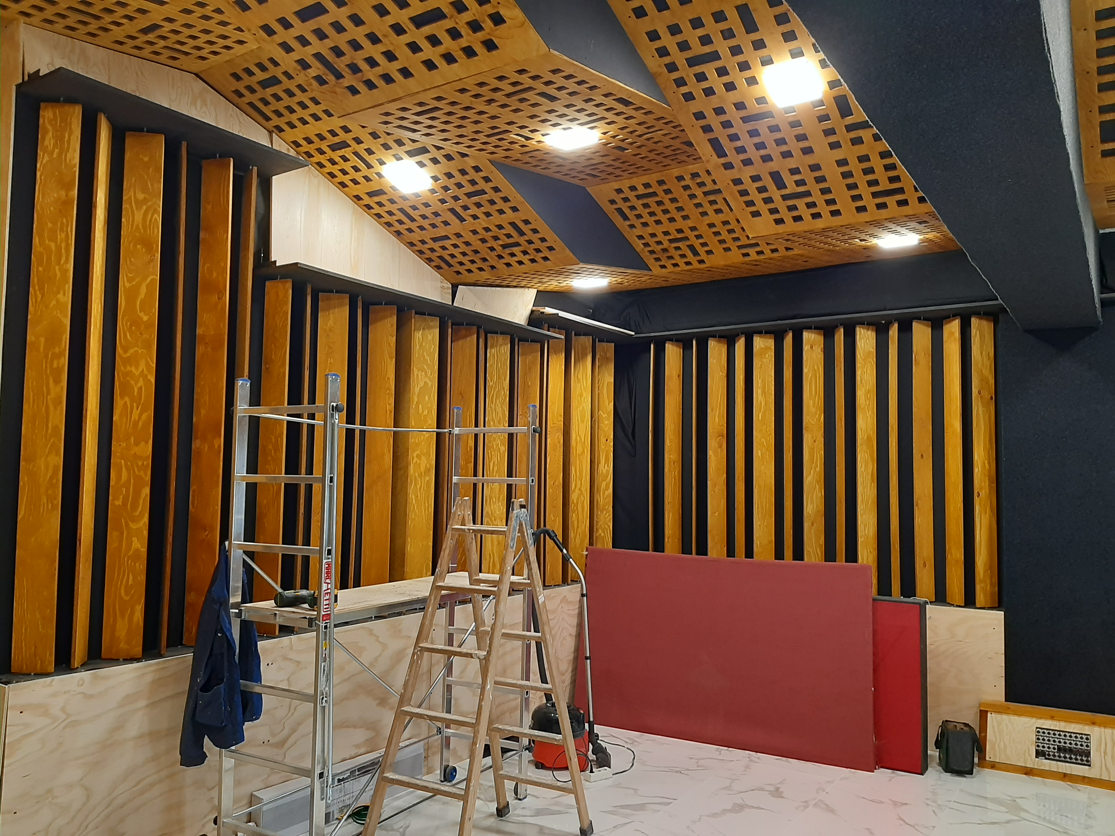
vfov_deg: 51.4
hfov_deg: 65.3
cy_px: 418
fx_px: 870
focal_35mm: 27
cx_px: 558
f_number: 1.7
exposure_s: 1/50
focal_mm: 3.93
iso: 125
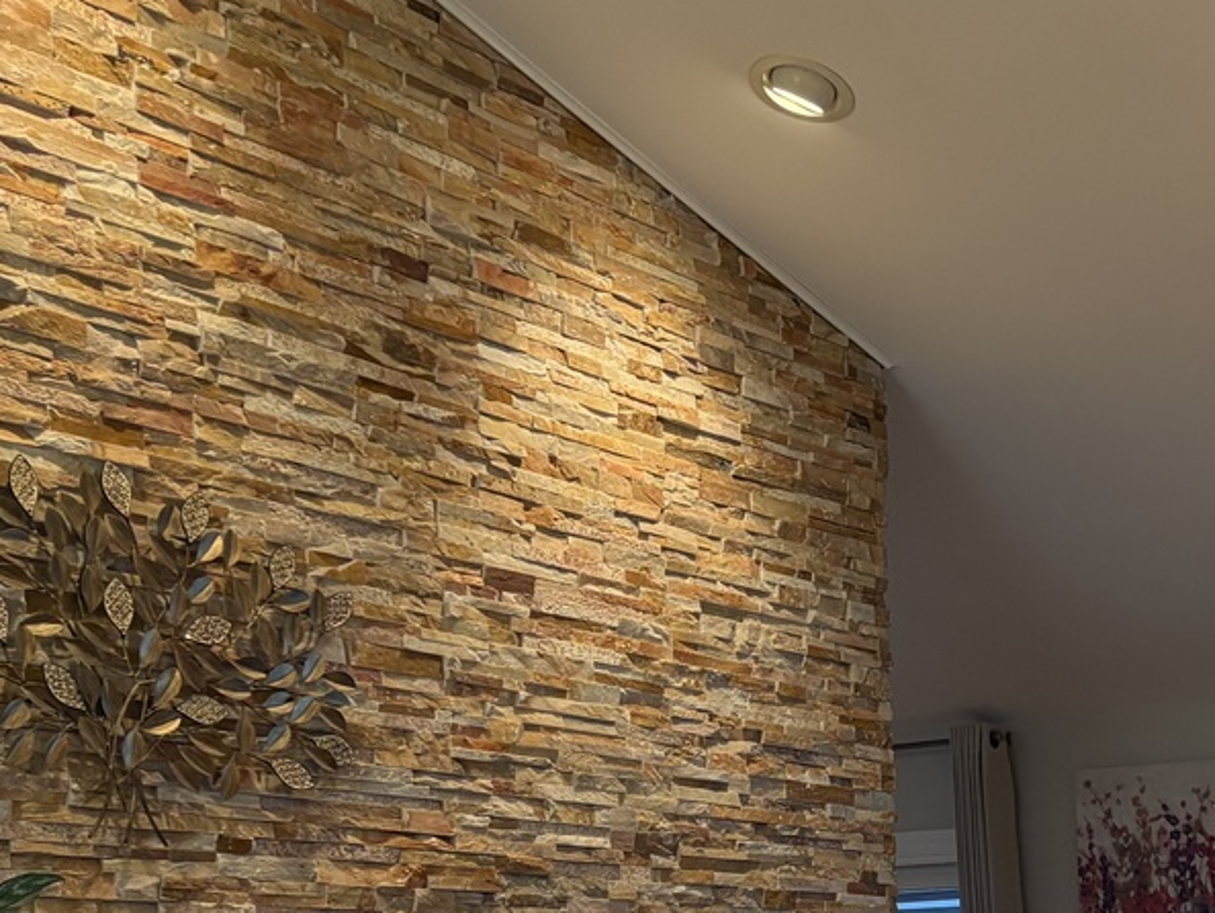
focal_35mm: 63
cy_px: 1052
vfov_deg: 21.8
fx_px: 2212
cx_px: 1424
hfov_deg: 27.4
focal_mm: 5.96
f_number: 1.6
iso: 250
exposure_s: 1/120
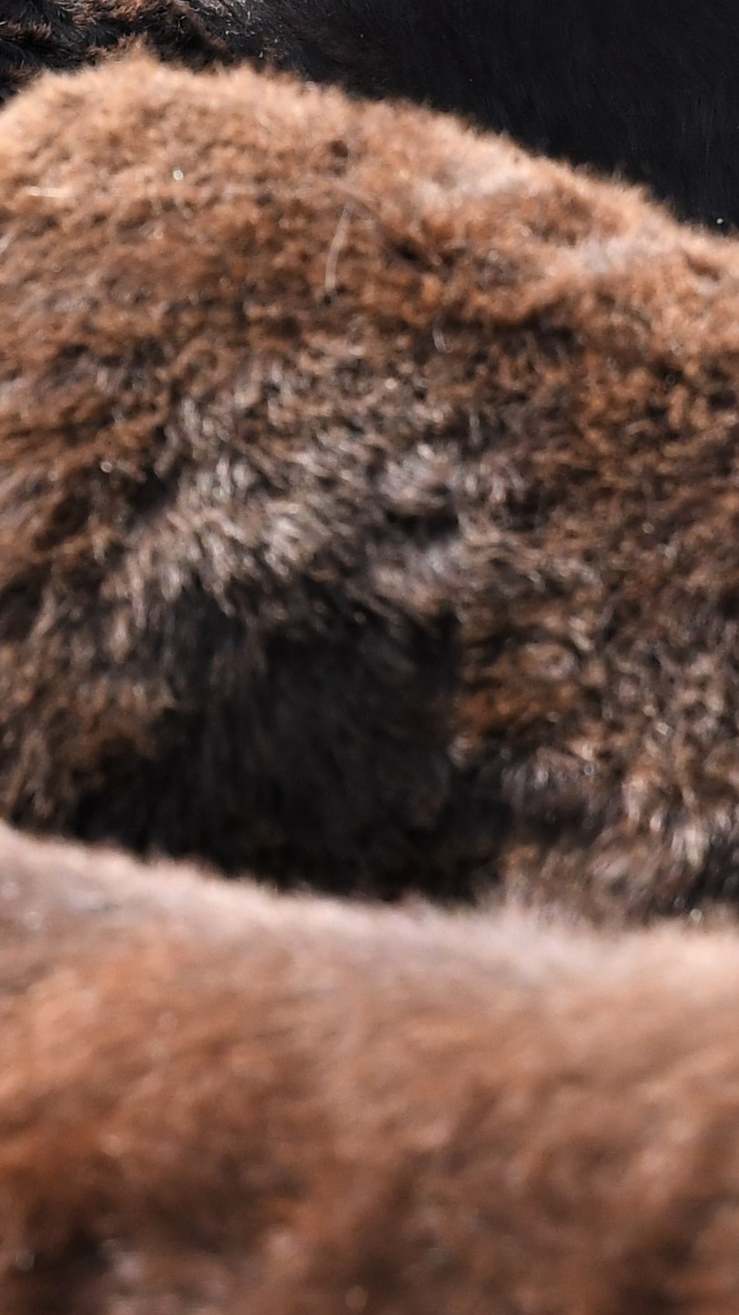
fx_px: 8433
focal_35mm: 242
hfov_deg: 5.0
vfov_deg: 8.8
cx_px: 466
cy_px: -201
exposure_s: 1/1000
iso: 640
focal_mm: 40
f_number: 5.6
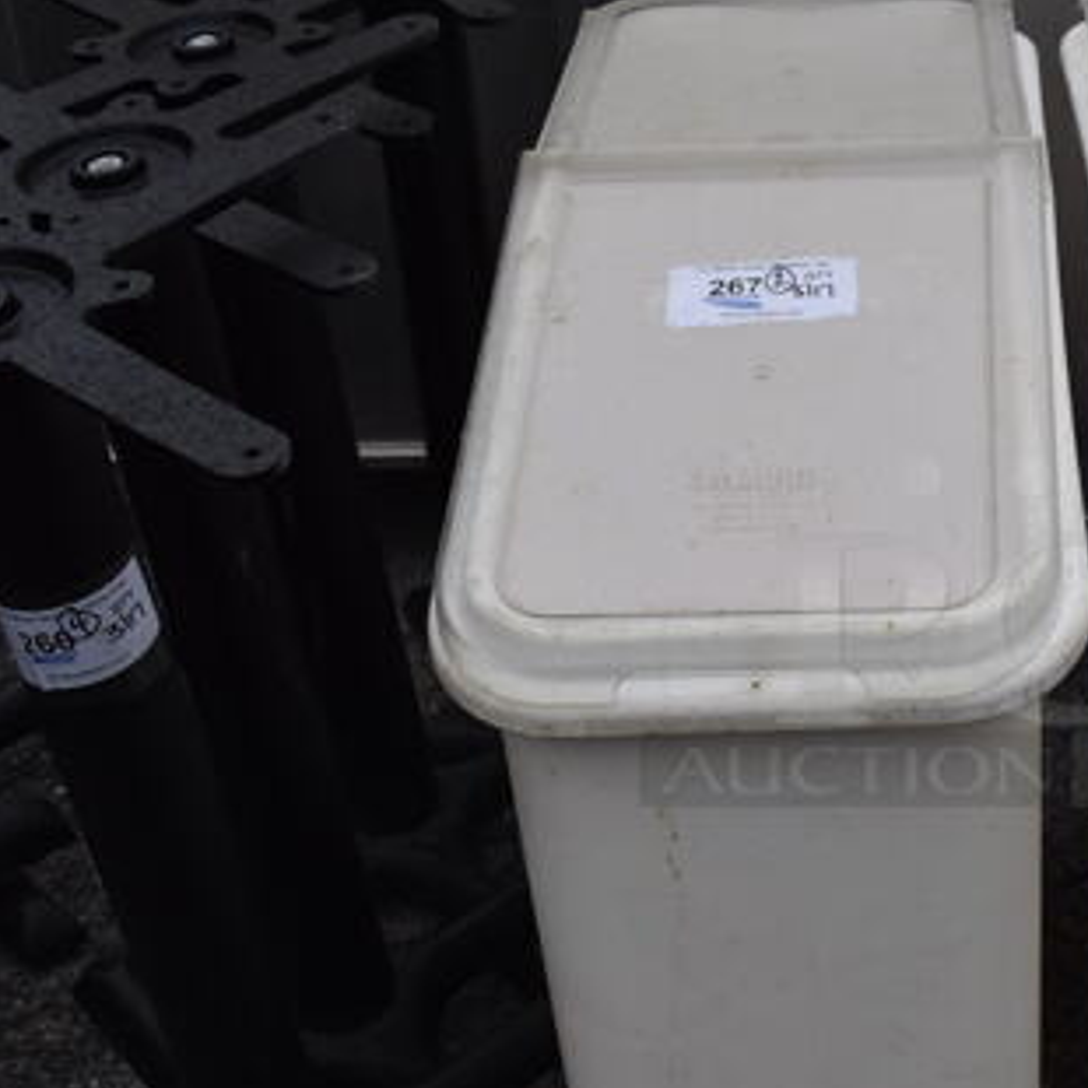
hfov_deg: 26.2
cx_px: 1032
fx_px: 2234
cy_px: 621
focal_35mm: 63
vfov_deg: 27.3
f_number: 7.1
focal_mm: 25
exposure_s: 1/250
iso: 200
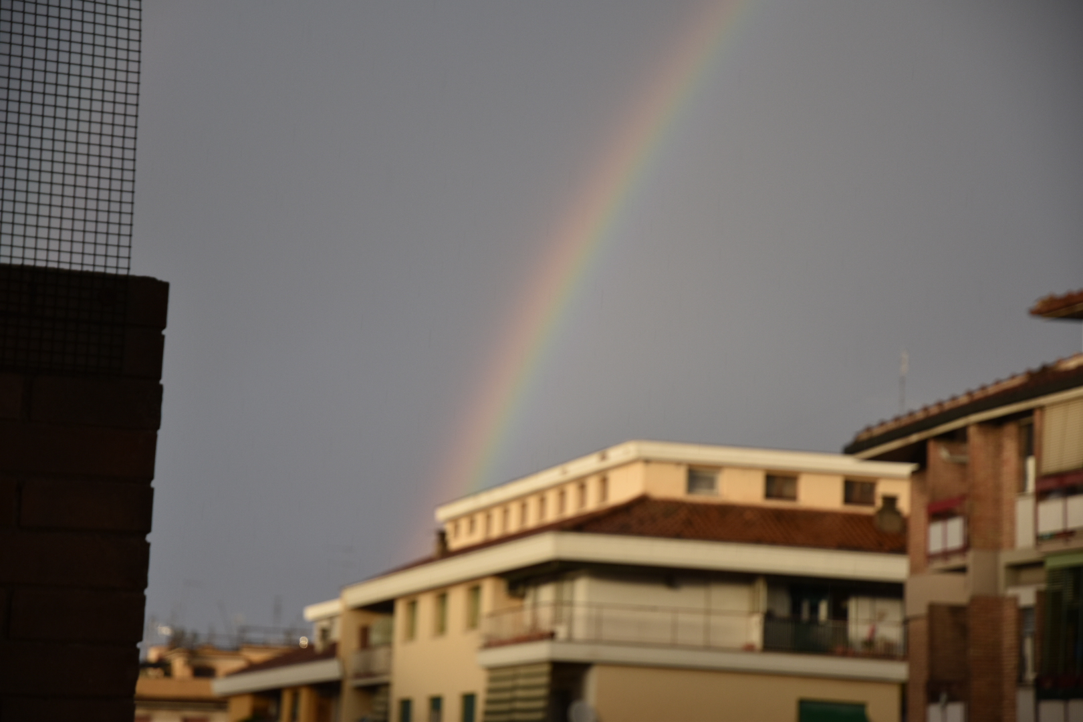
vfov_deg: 15.7
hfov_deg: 23.4
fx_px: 2617
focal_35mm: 87
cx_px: 542
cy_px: 361
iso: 360
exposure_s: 1/250
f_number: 3.8
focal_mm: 58
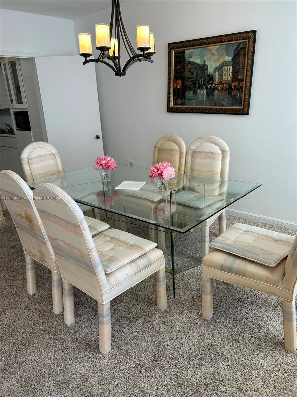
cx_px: 148
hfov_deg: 53.1
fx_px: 297
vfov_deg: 67.3
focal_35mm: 26
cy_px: 198
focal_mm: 5.7
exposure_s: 1/155
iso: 40
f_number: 1.5
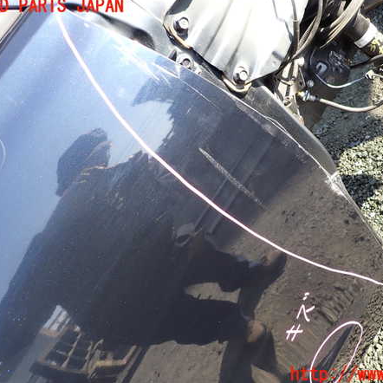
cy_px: 191
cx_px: 226
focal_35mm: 30
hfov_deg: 53.7
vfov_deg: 54.0
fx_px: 376
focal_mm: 4.5
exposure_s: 1/160
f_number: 2.8
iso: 100
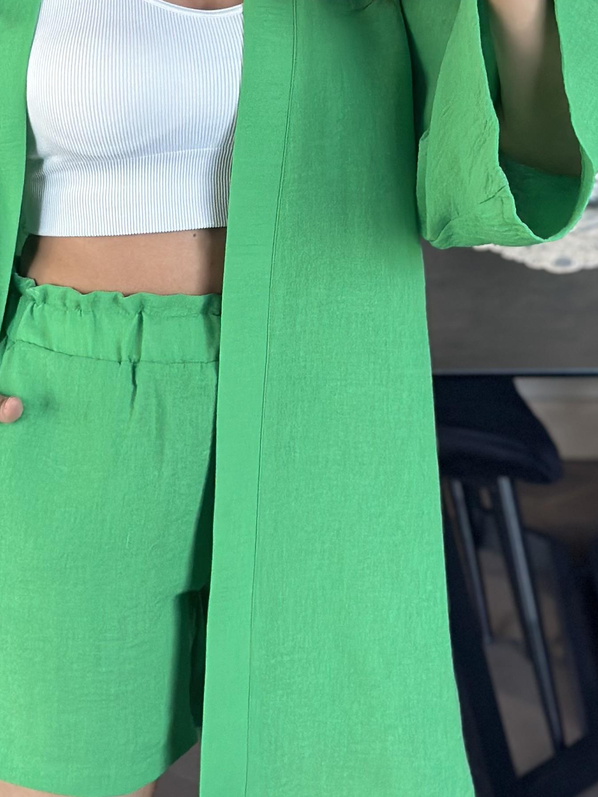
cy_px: 214
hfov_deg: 13.8
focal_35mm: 107
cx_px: 202
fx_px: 2464
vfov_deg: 18.3
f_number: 1.78
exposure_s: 1/60
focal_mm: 6.86
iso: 250
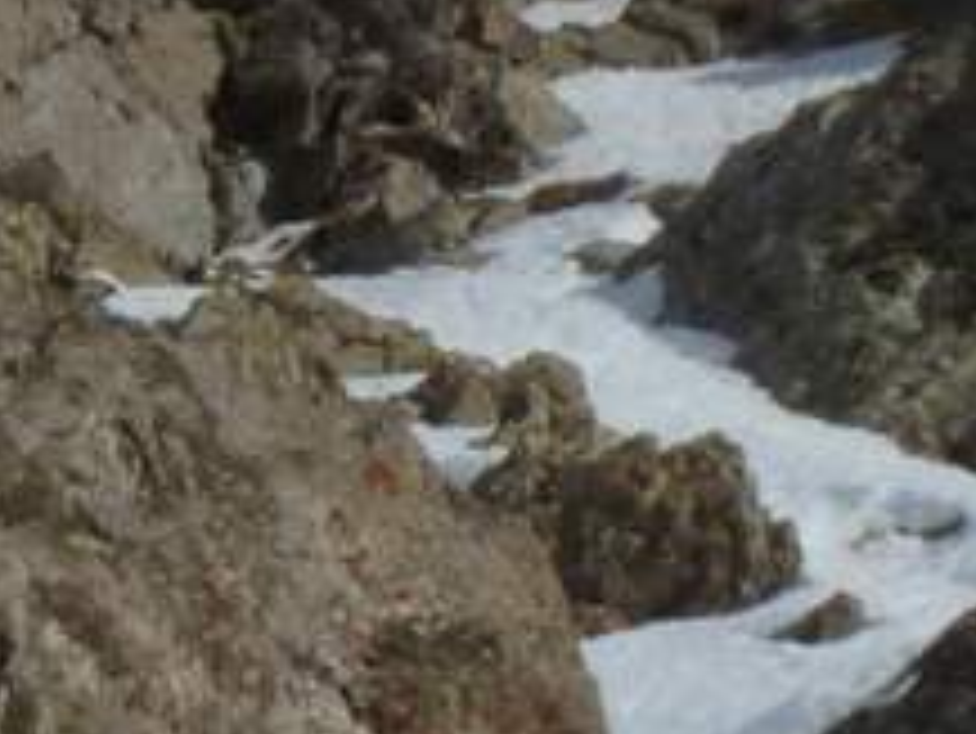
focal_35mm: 632
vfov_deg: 2.4
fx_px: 17829
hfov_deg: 3.1
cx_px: -1471
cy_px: 621
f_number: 8
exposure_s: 1/640
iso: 125
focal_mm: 17.4
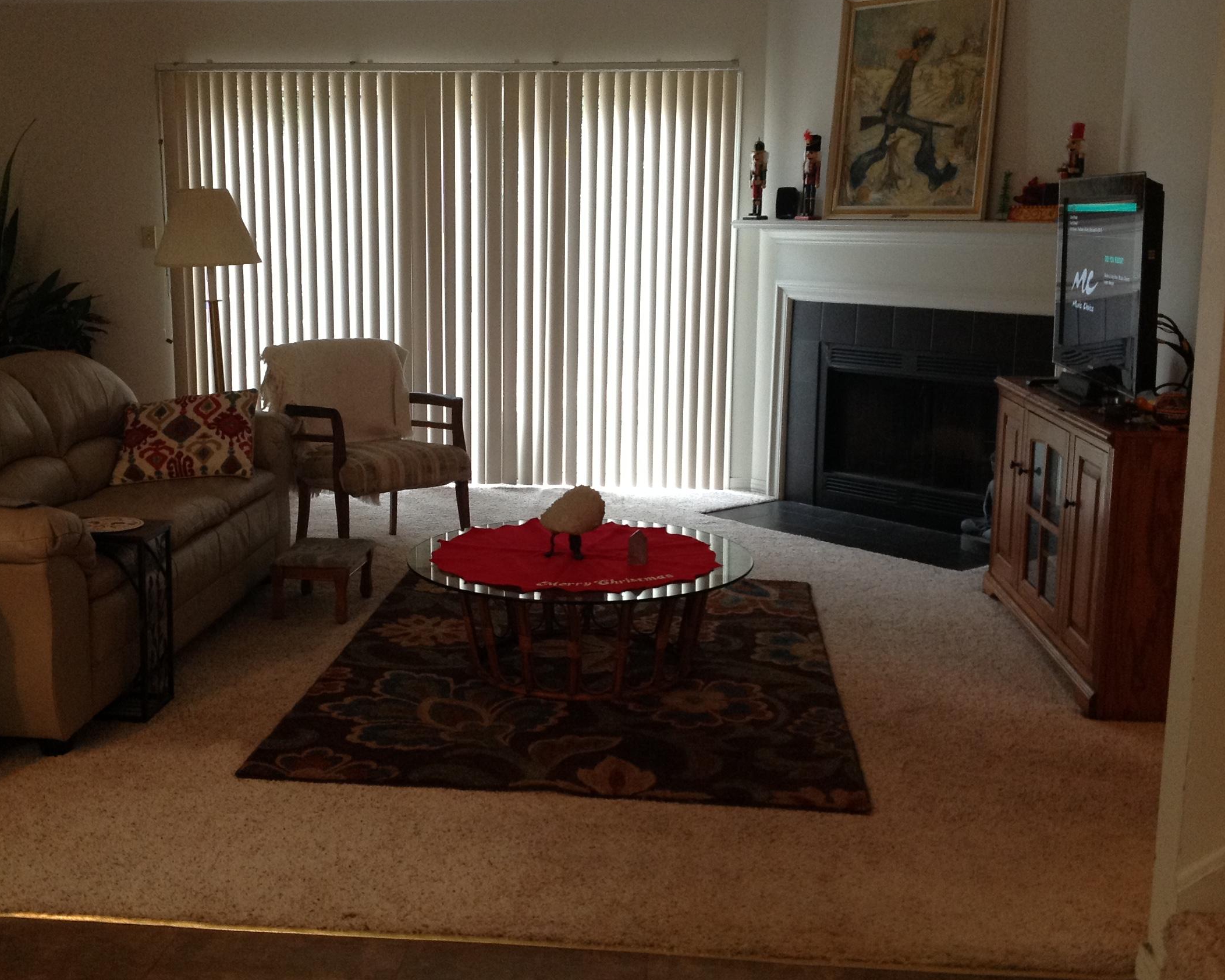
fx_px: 1523
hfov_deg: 43.7
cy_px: 464
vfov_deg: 35.7
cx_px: 537
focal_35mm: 42
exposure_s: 1/15
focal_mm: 4.28
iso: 160
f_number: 2.4
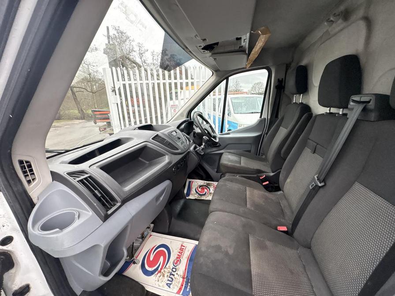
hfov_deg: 102.1
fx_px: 160
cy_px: 148
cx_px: 198
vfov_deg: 85.7
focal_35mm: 14
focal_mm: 2.22
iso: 200
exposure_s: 1/99
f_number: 2.2
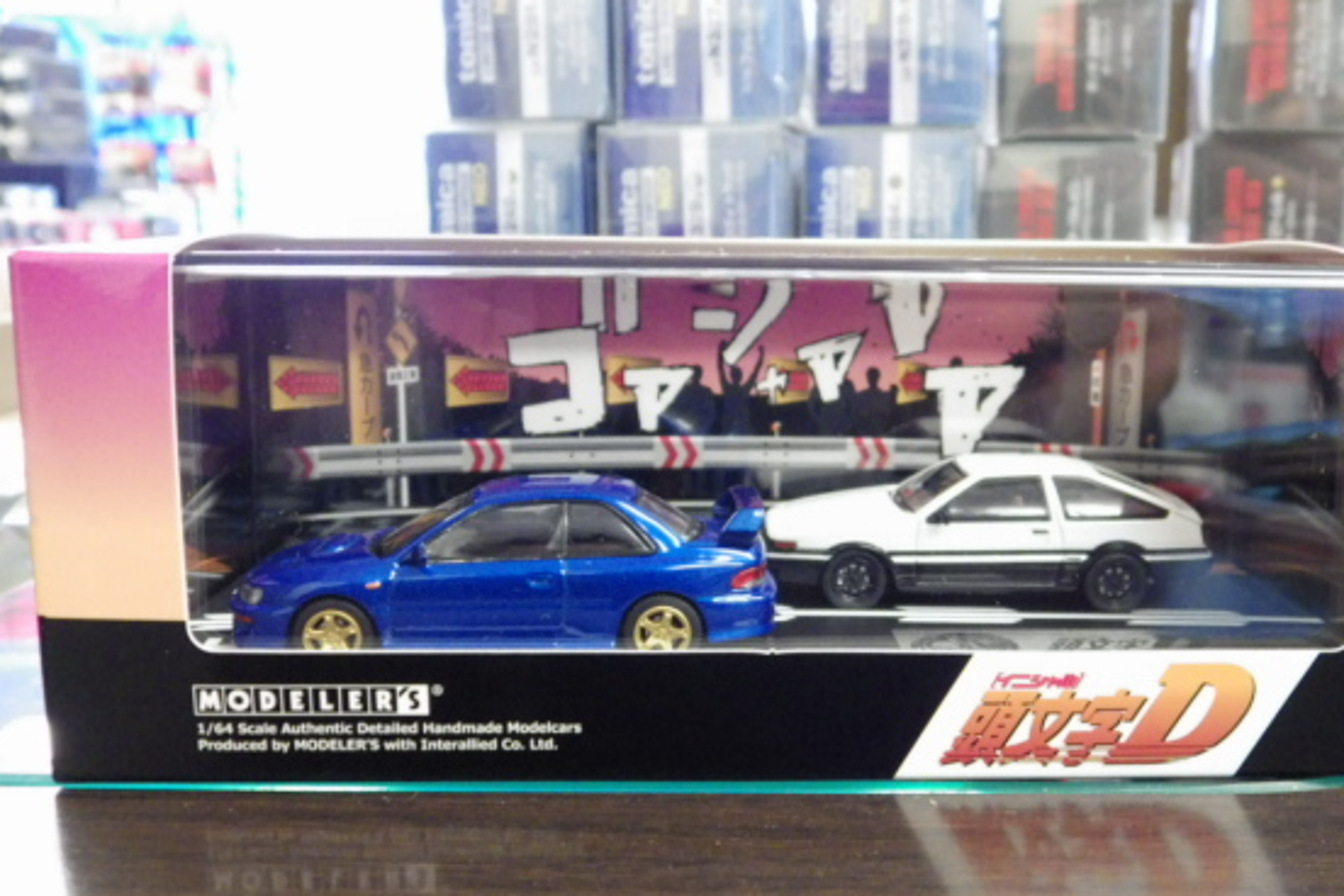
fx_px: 1531
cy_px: 516
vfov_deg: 32.6
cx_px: 772
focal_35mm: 41
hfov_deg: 47.3
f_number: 3.4
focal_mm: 6.2
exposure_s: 1/25
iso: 800
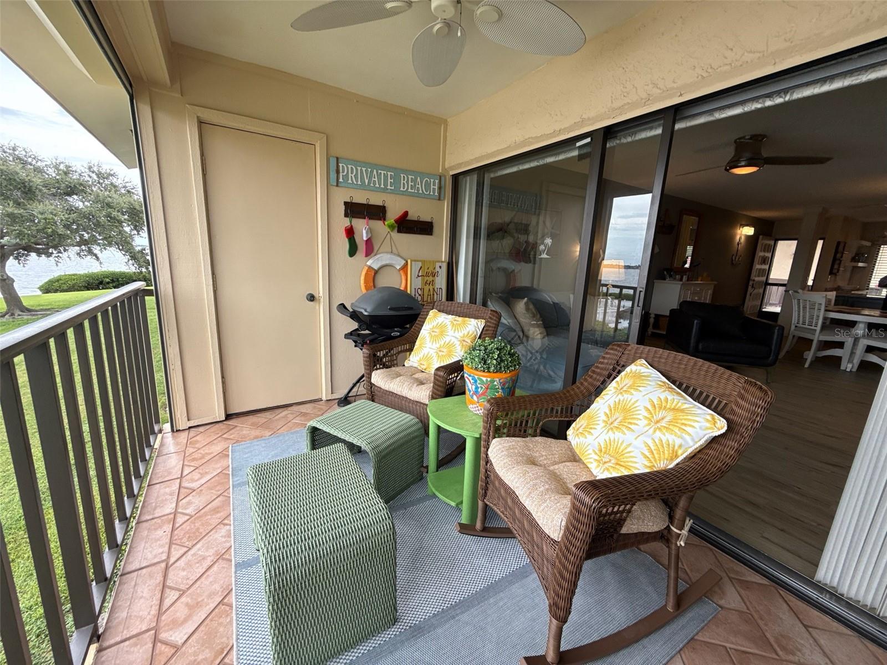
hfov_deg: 102.1
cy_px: 332
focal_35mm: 14
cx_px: 444
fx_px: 359
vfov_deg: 85.7
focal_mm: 2.22
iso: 50
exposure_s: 1/183
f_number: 2.2
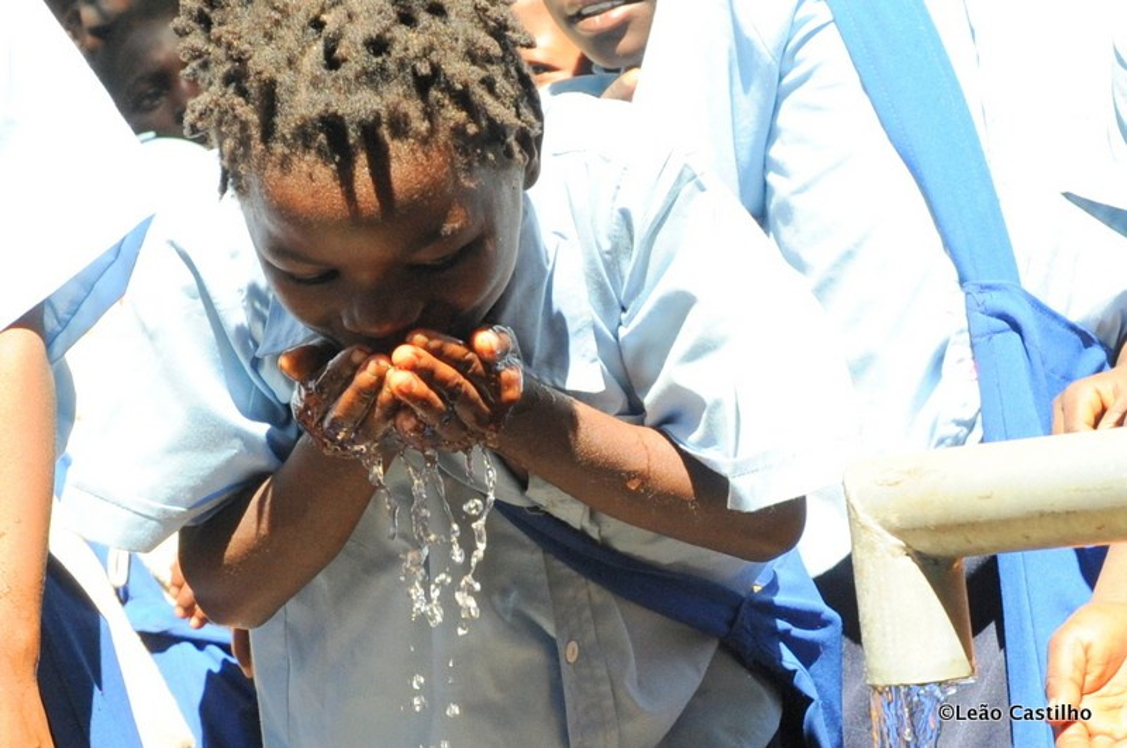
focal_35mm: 48
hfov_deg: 41.2
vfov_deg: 28.0
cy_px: 374
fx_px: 1501
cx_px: 564
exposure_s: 1/640
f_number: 8
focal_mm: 48
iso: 1250
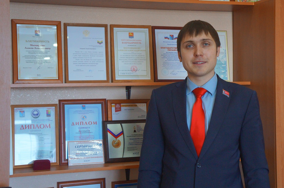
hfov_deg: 37.9
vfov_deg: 25.7
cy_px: 94
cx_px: 142
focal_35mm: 52
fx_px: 413
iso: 1600
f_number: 4.5
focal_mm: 35
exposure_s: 1/160
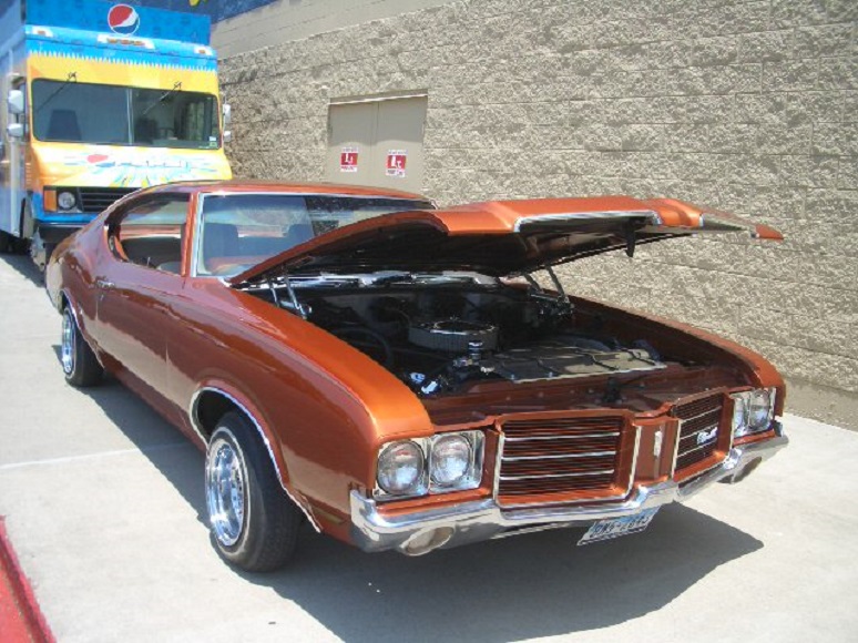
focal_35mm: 35
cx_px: 429
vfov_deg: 40.7
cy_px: 322
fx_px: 867
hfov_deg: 52.6
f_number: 4.3
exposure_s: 1/400
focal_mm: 5.8
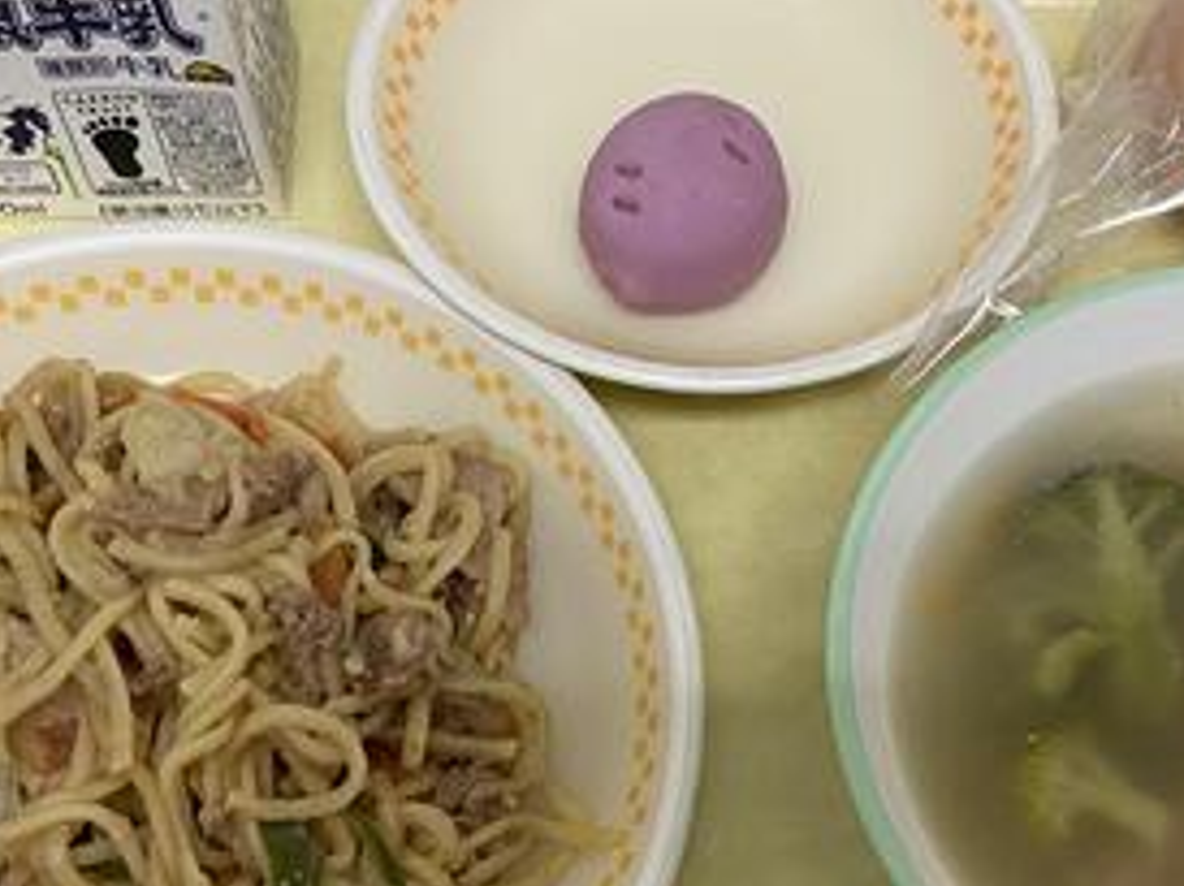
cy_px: 618
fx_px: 1948
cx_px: 735
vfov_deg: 25.4
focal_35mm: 57
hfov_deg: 33.7
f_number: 1.8
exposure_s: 1/60
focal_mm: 4.25
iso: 125
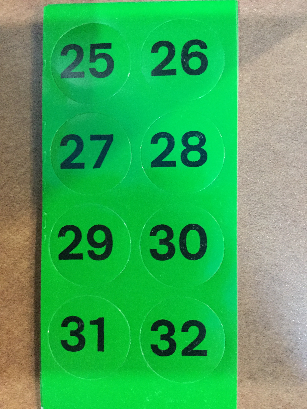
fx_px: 367
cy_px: 204
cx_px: 154
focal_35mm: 31
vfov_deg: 58.4
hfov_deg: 45.4
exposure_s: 1/15
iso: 400
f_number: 2.4
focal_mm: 3.3
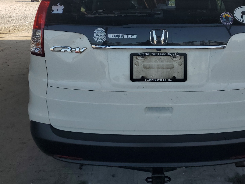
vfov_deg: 39.2
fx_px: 255
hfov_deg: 50.8
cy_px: 63
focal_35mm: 36
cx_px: 154
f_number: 1.5
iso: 50
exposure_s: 1/1429
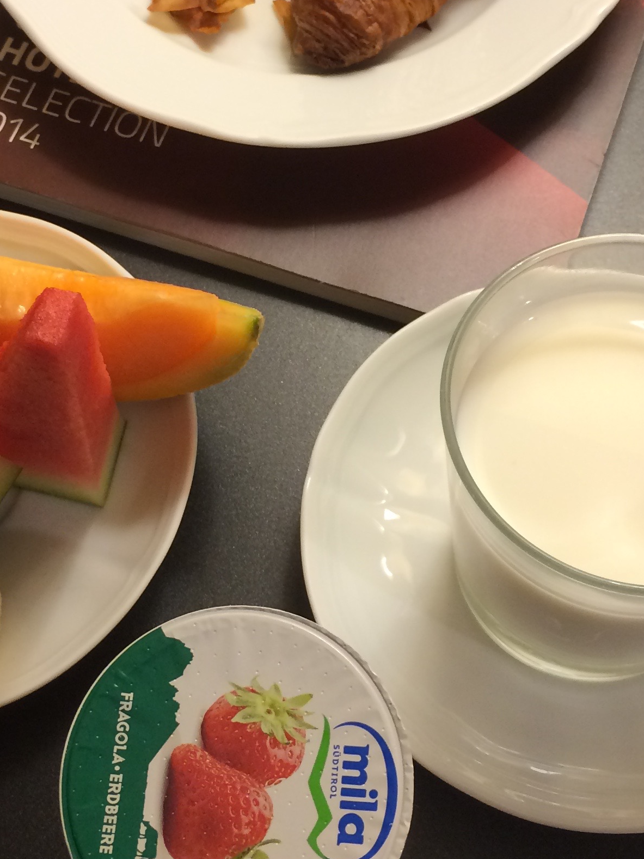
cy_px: 342
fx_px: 1489
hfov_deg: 24.4
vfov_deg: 32.1
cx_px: 256
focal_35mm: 60
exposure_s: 1/30
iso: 125
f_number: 2.2
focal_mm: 4.15
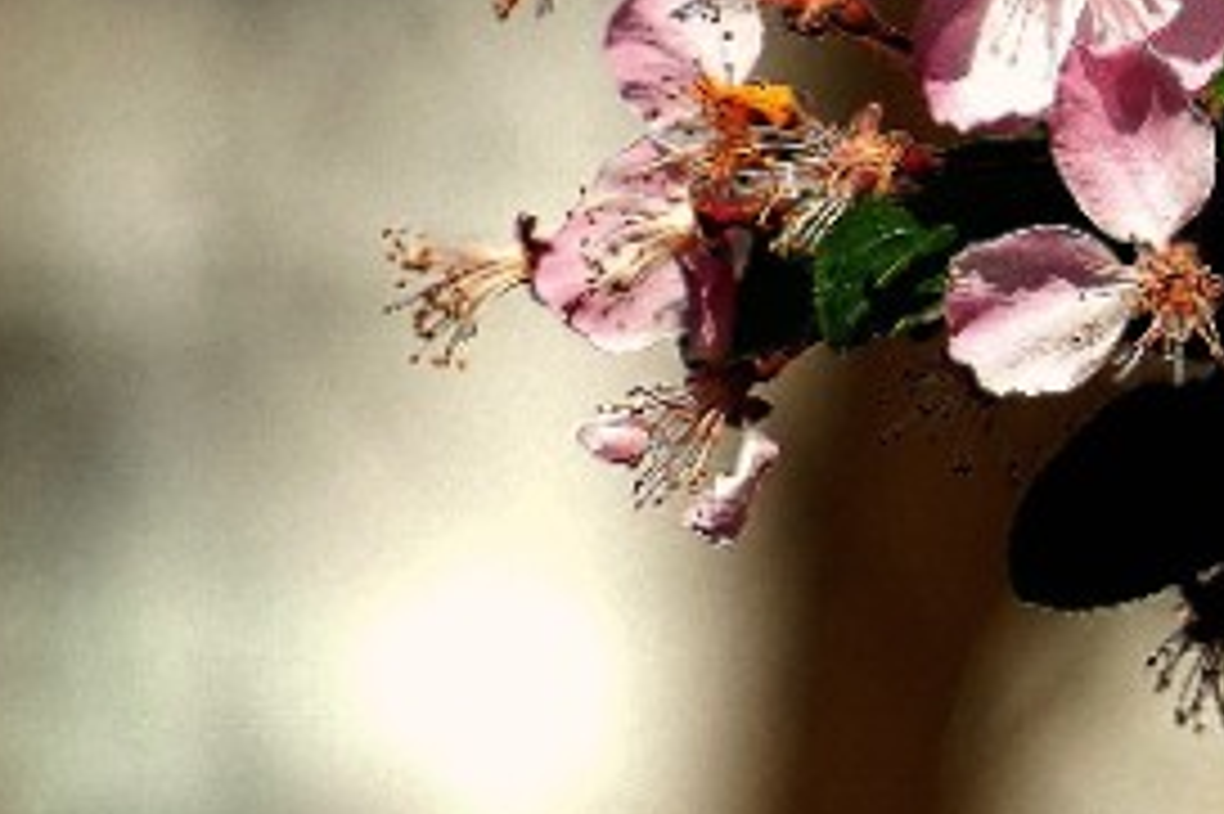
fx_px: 35031
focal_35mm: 1031
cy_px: 61
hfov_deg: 2.0
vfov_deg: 1.3
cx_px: 2974
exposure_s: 1/400
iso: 100
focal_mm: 200
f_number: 5.6
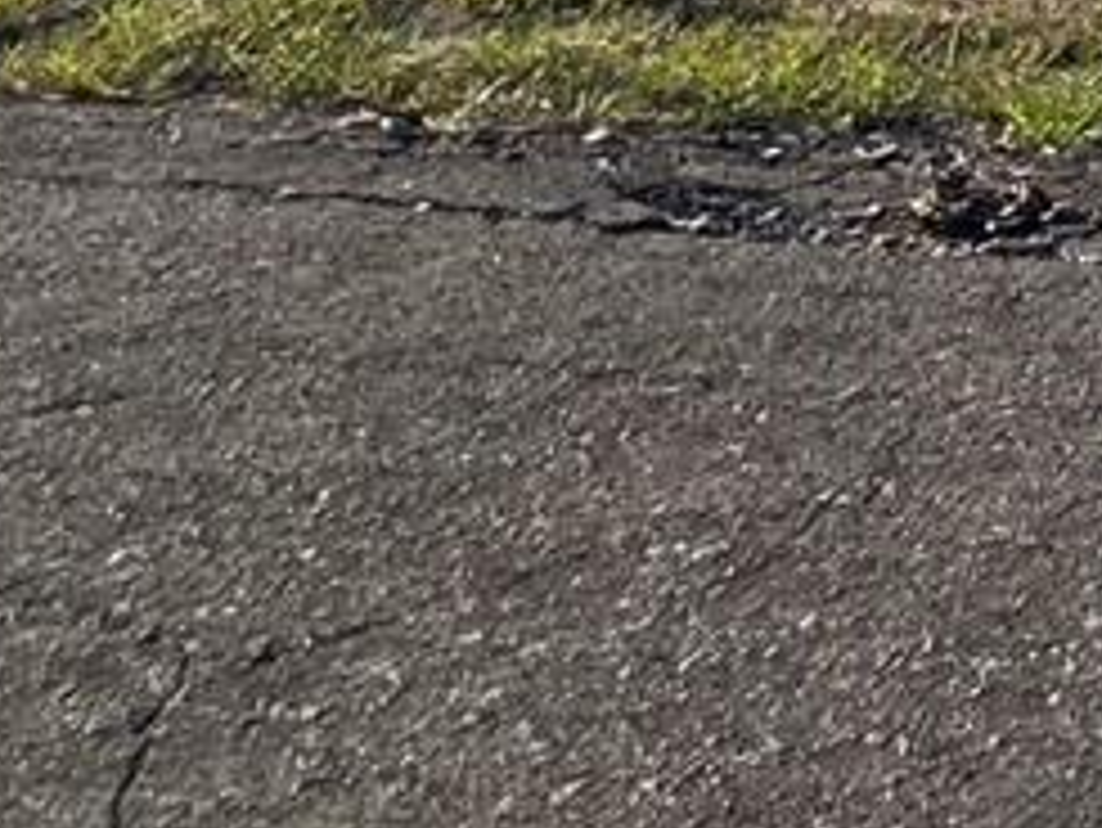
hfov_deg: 14.2
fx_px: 2707
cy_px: -1863
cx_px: 2739
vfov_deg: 10.3
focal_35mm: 85
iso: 50
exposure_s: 1/1623
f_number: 2.2
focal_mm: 2.2
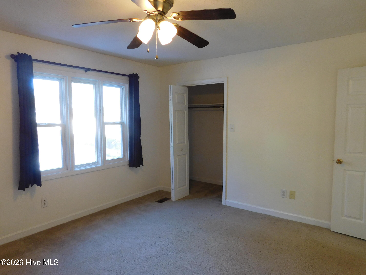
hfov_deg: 73.9
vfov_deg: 58.9
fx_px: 243
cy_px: 138
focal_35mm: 23
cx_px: 183
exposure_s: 1/30
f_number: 3
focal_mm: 4
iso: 140
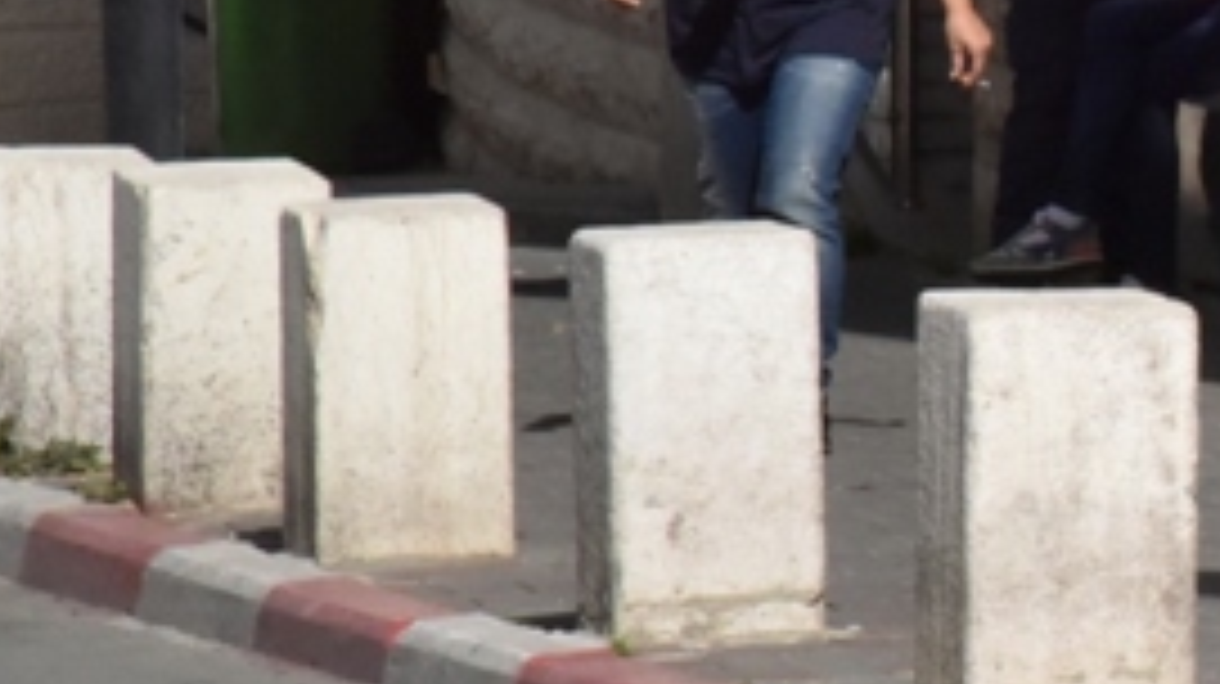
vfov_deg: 2.6
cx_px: 2170
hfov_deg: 4.5
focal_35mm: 475
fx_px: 15355
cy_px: 160
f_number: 22
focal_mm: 120
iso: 2500
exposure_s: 1/2000
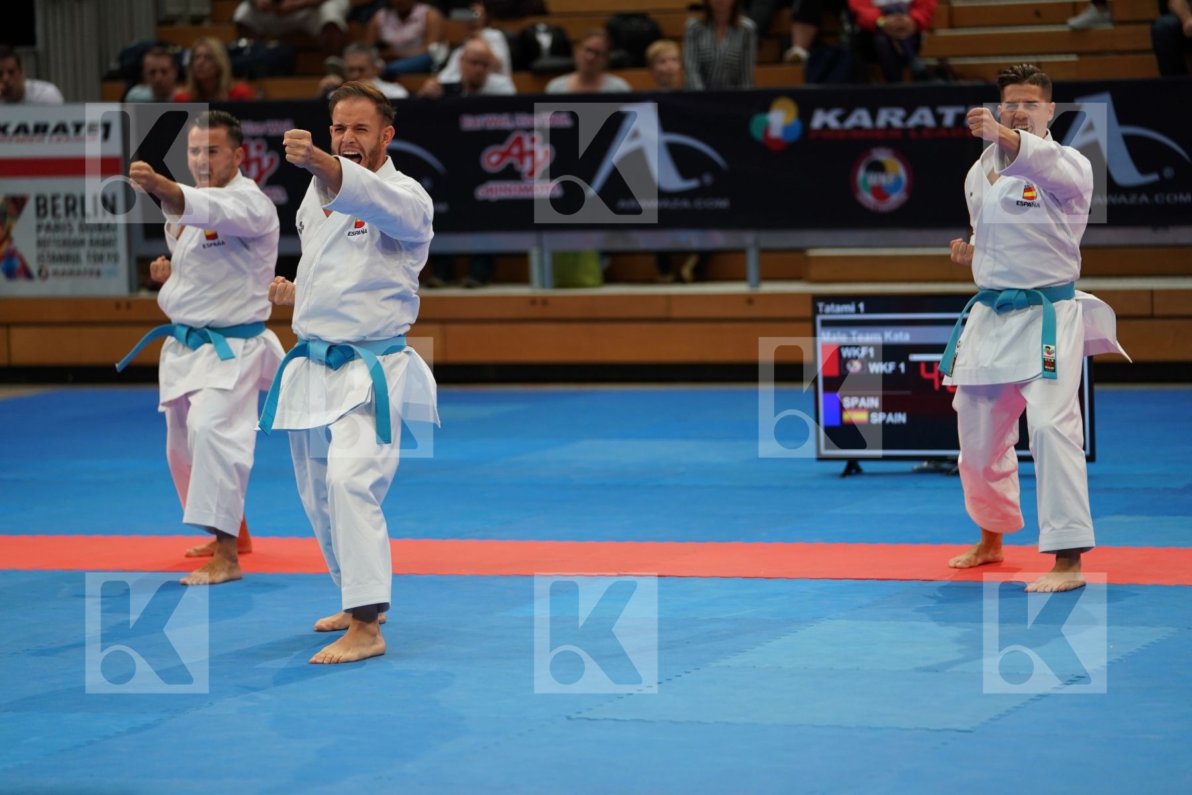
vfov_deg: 9.9
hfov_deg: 14.9
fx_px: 4569
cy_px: 398
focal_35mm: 138
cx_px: 596
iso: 800
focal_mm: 138
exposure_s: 1/500
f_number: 2.8
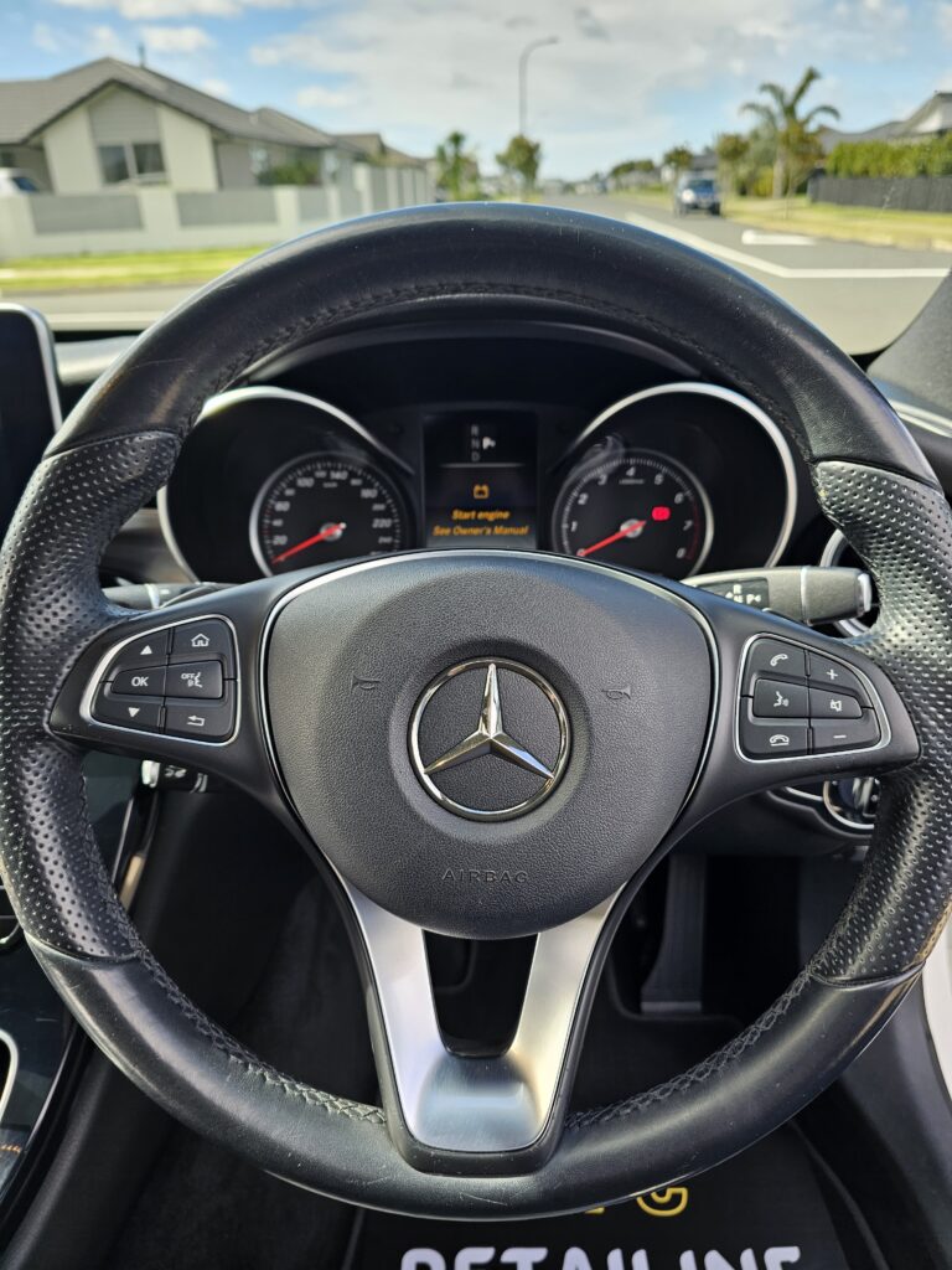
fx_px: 843
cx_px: 476
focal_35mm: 23
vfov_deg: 73.9
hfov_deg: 58.9
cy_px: 635
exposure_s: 1/180
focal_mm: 6.3
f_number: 1.7
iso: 25
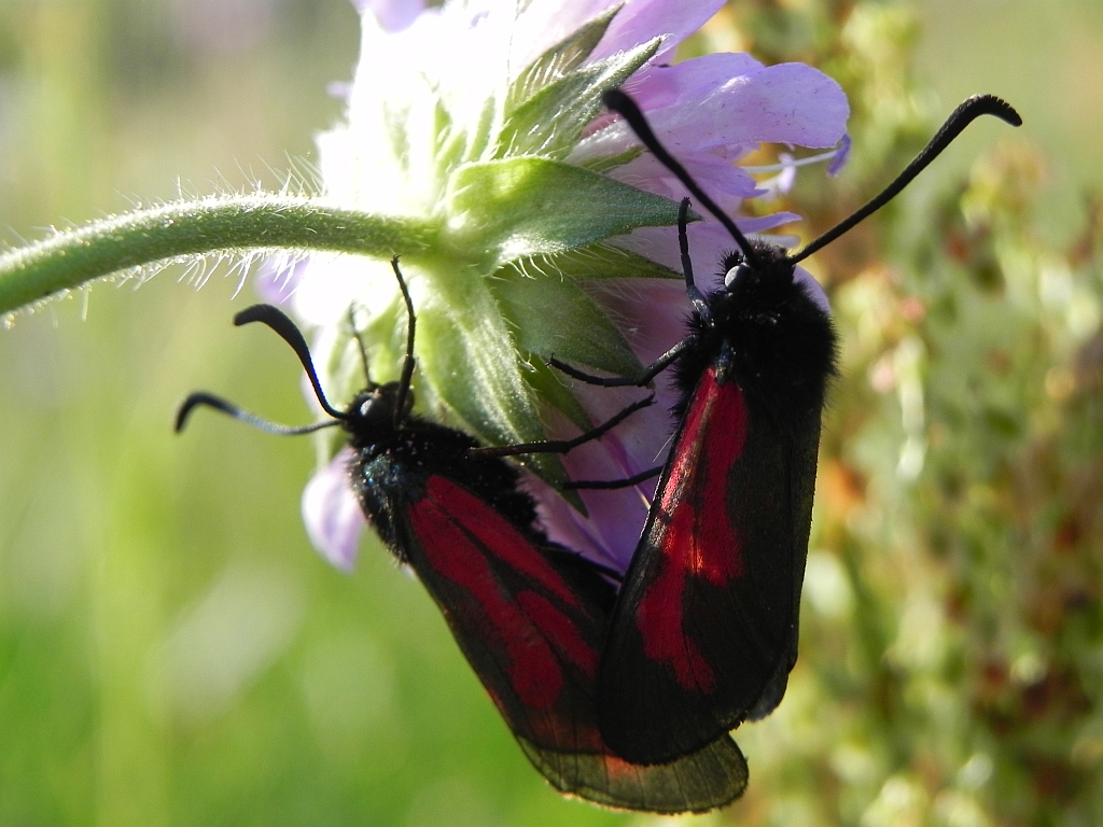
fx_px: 3027
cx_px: 552
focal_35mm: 95
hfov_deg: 20.7
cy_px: 414
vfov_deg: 15.6
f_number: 4
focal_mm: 16.9
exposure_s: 1/606
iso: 160
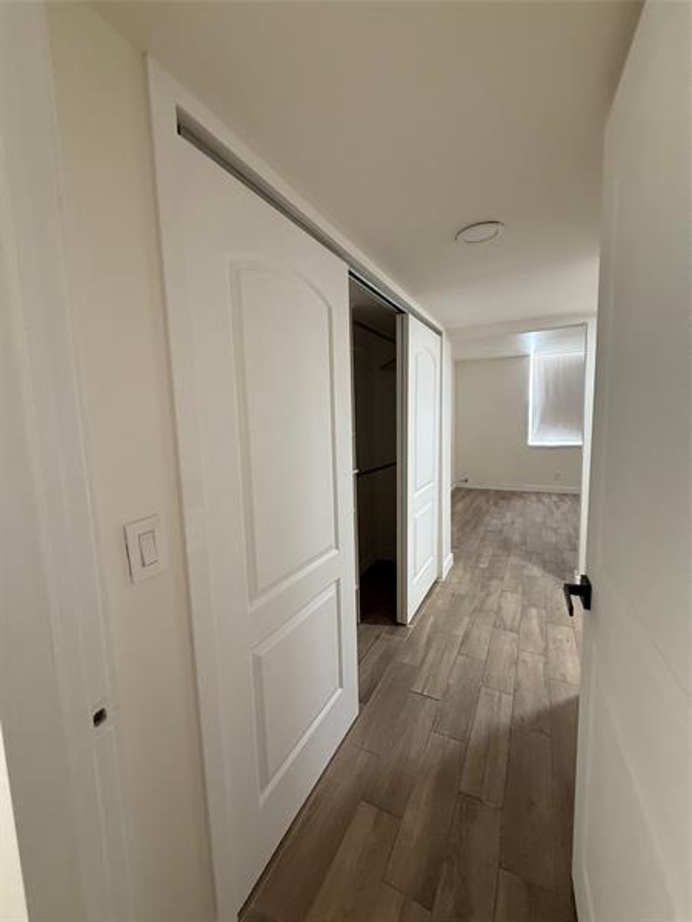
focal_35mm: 14
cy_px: 461
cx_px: 346
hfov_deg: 85.7
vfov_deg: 102.1
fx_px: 373
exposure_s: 1/60
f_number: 2.2
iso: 320
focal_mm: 2.22
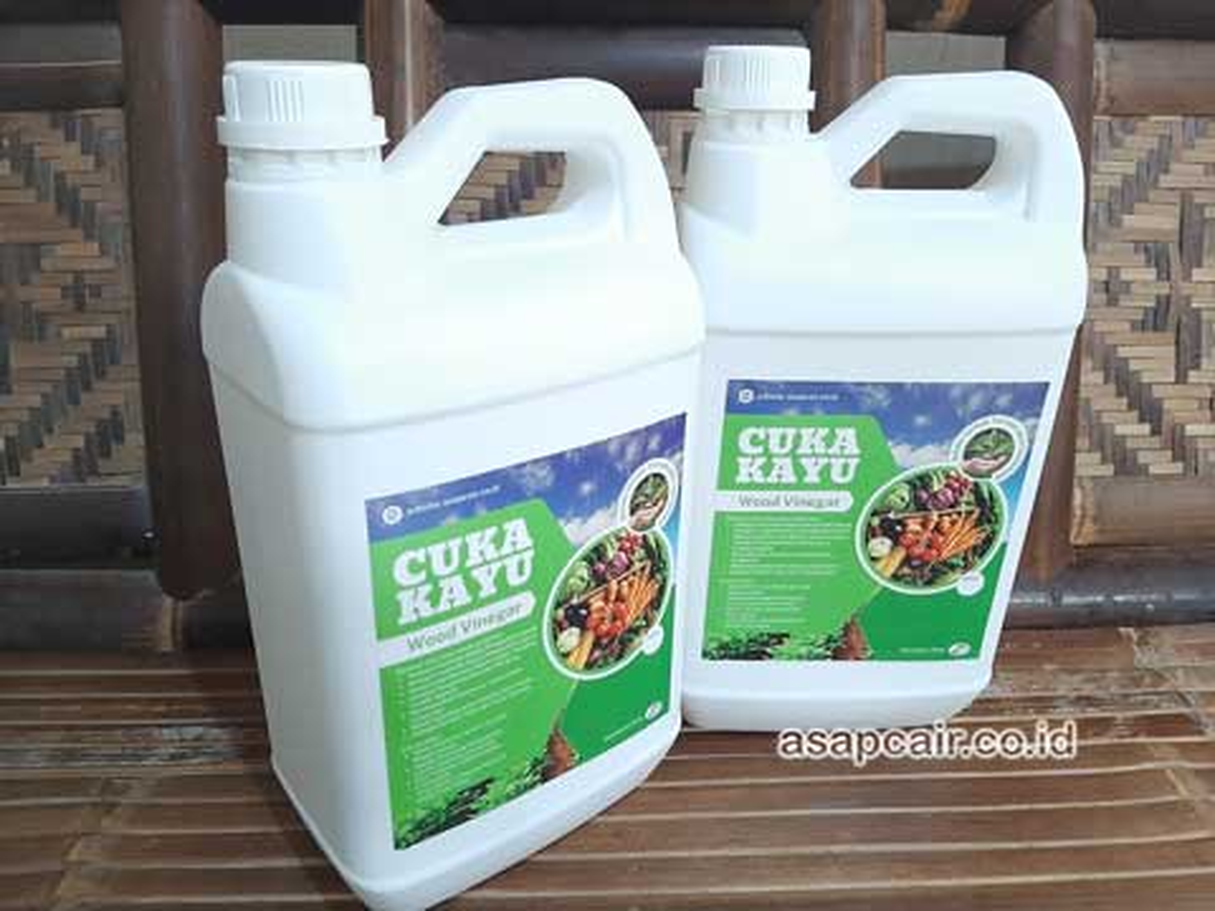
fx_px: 948
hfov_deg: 65.3
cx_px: 608
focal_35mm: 27
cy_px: 456
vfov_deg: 51.4
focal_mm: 3.93
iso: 640
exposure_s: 1/20
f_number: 1.7
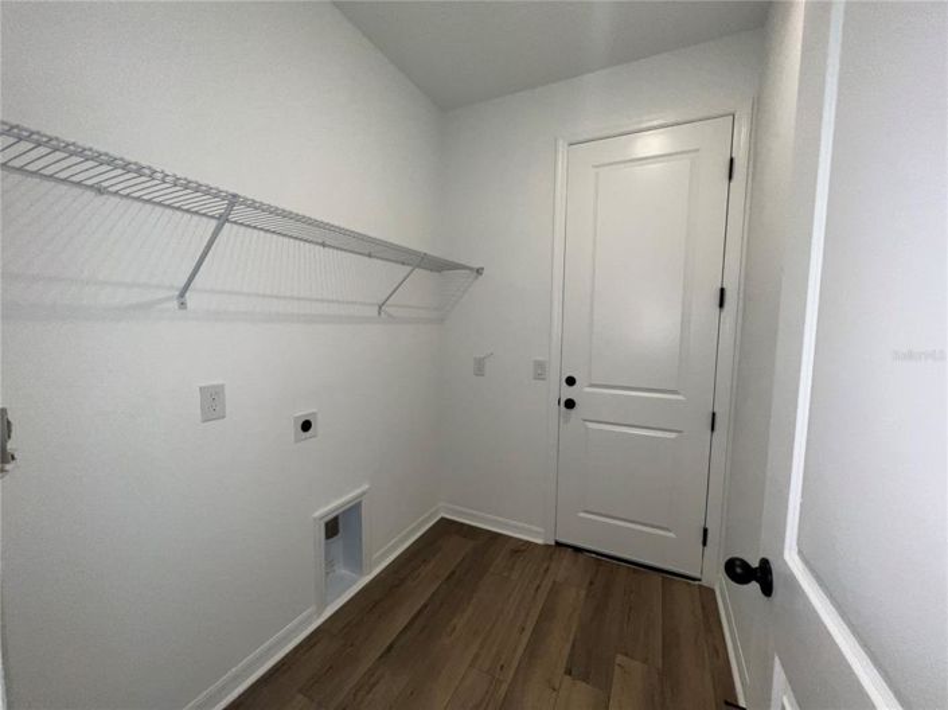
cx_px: 474
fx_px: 356
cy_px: 355
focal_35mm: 13
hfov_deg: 106.2
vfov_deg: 89.9
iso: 100
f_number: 1.8
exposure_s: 1/120
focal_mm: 1.57
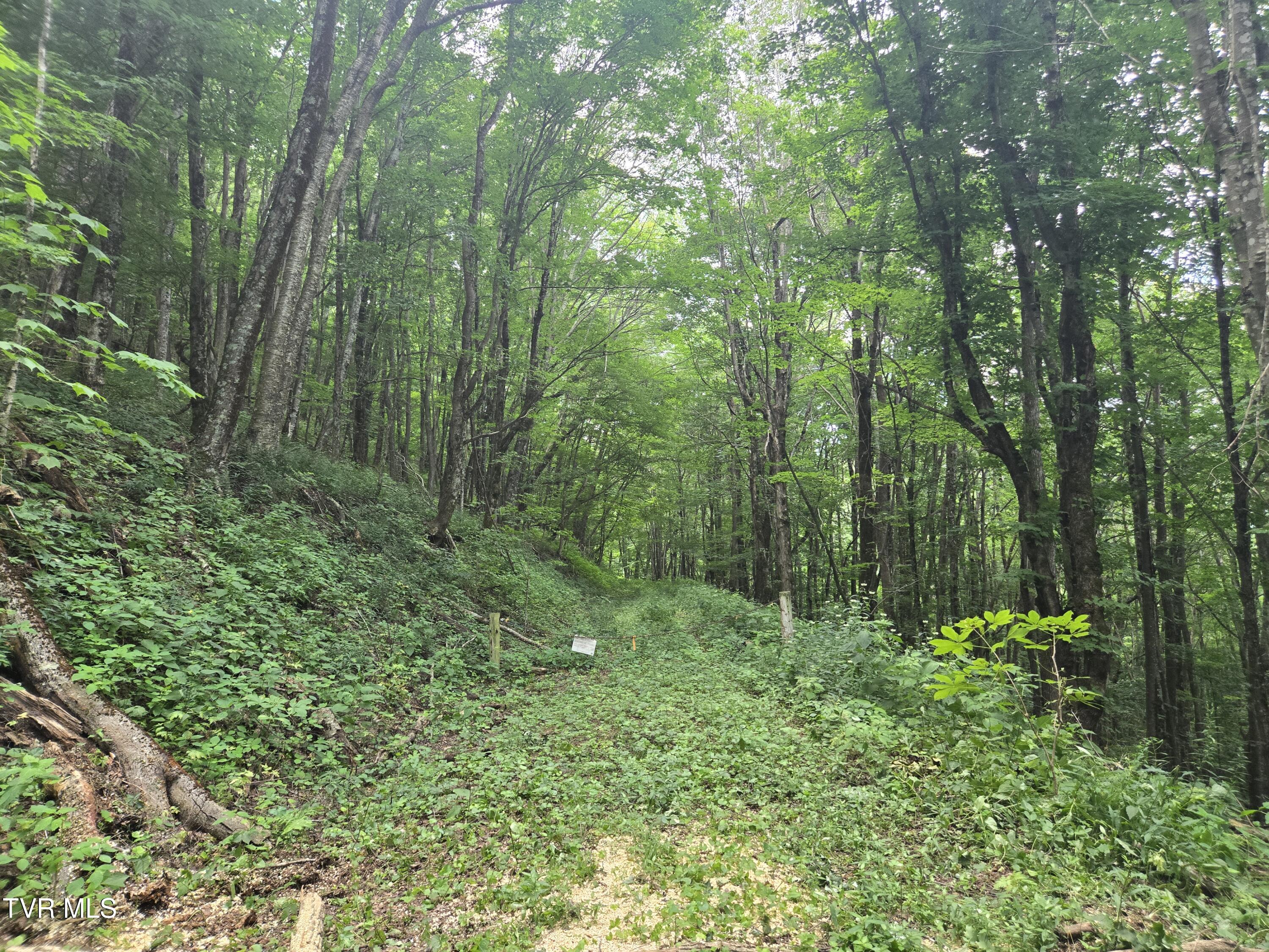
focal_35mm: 23
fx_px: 843
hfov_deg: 73.9
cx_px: 634
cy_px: 476
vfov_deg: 58.9
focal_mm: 5.4
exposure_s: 1/180
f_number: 1.8
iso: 125
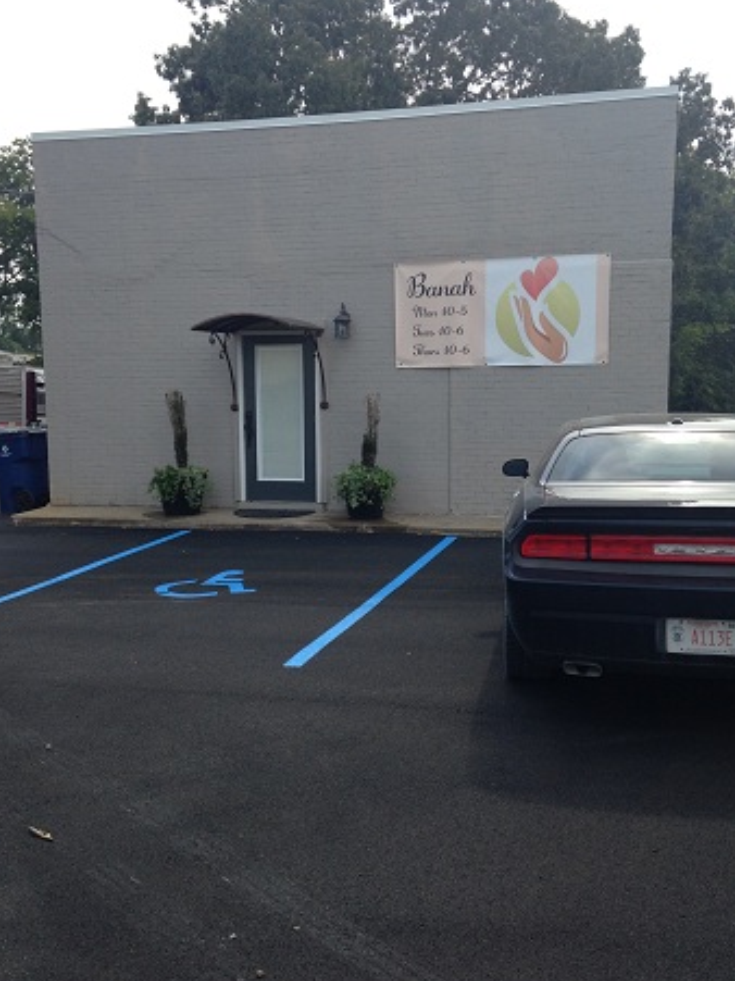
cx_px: 365
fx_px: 1105
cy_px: 480
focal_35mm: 39
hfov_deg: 36.8
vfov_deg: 47.9
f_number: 2.4
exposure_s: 1/797
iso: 50
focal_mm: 4.12
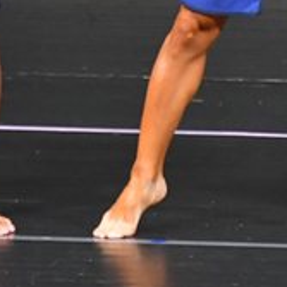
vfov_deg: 1.4
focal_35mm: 1244
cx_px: 198
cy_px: -124
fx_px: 11669
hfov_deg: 1.4
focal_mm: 210
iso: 5000
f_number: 5.6
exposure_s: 1/400
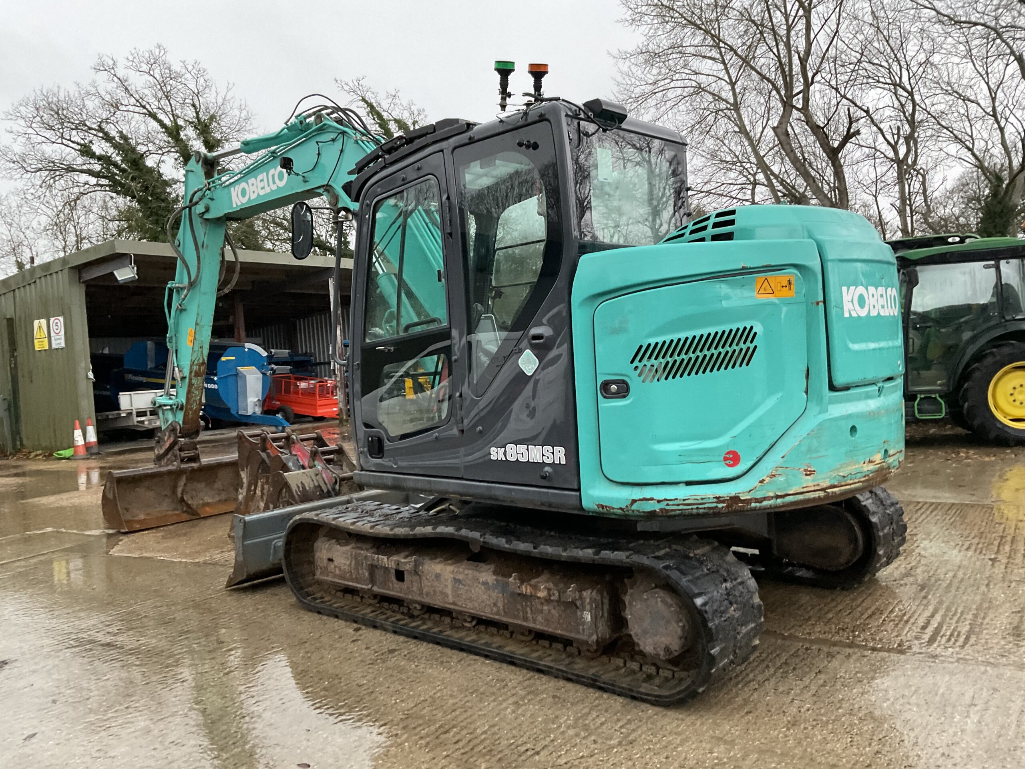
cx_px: 512
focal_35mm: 29
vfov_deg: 48.2
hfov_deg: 61.7
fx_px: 859
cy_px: 384
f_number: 1.8
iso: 100
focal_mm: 3
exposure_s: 1/50
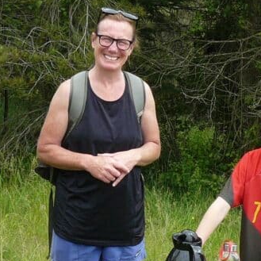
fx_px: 938
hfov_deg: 15.8
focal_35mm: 110
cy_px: 114
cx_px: 142
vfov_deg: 15.8
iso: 100
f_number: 4
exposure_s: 1/200
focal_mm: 6
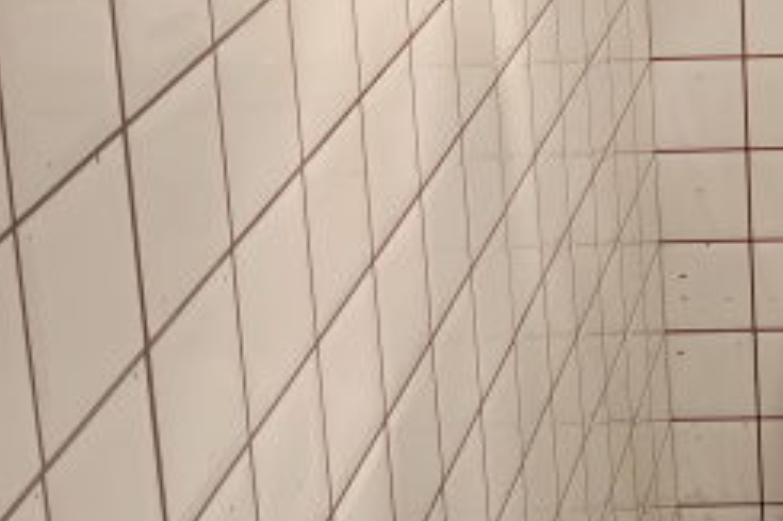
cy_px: -256
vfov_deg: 13.6
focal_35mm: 95
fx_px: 2065
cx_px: 997
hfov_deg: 19.9
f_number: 1.8
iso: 217
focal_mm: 4.05
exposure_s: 1/100
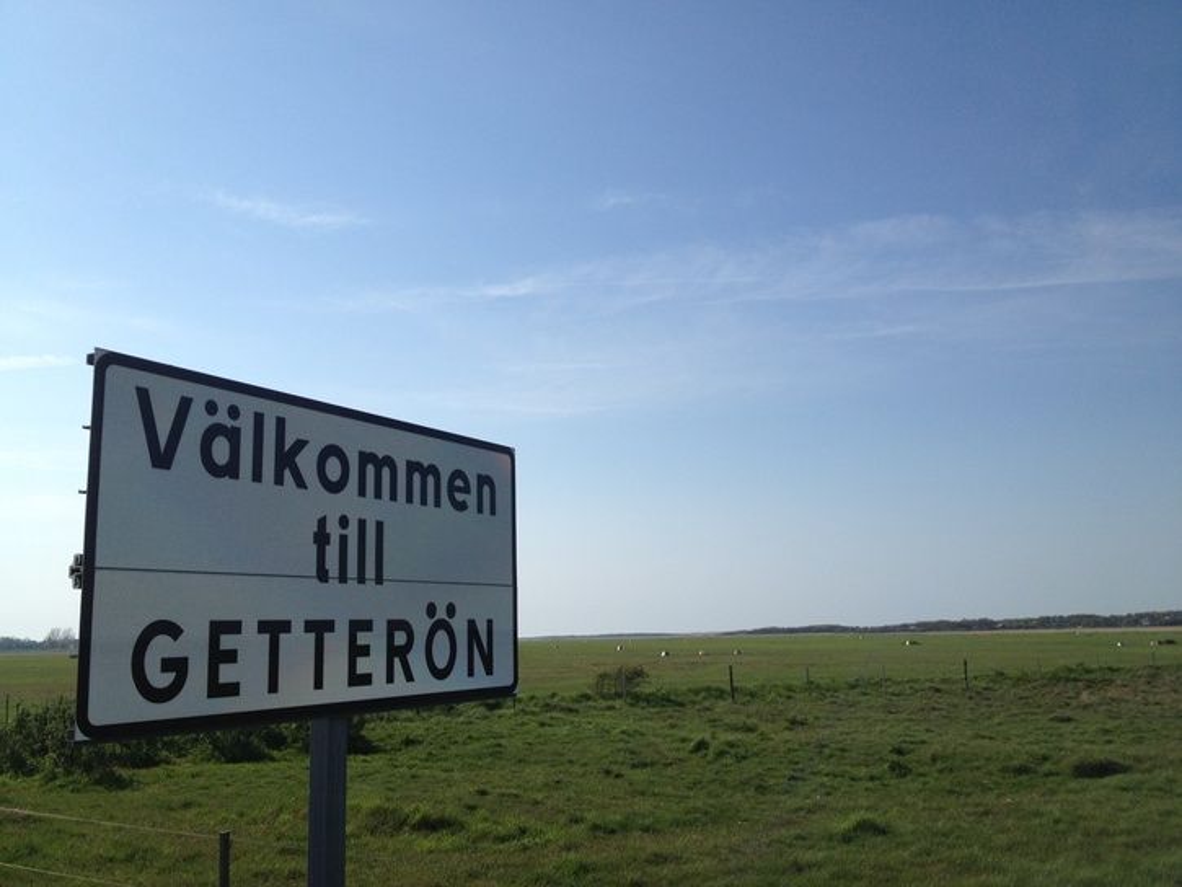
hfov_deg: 52.6
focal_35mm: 35
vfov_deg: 40.7
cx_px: 591
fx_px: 1195
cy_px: 444
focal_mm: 4.28
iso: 64
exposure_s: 1/3247
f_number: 2.4
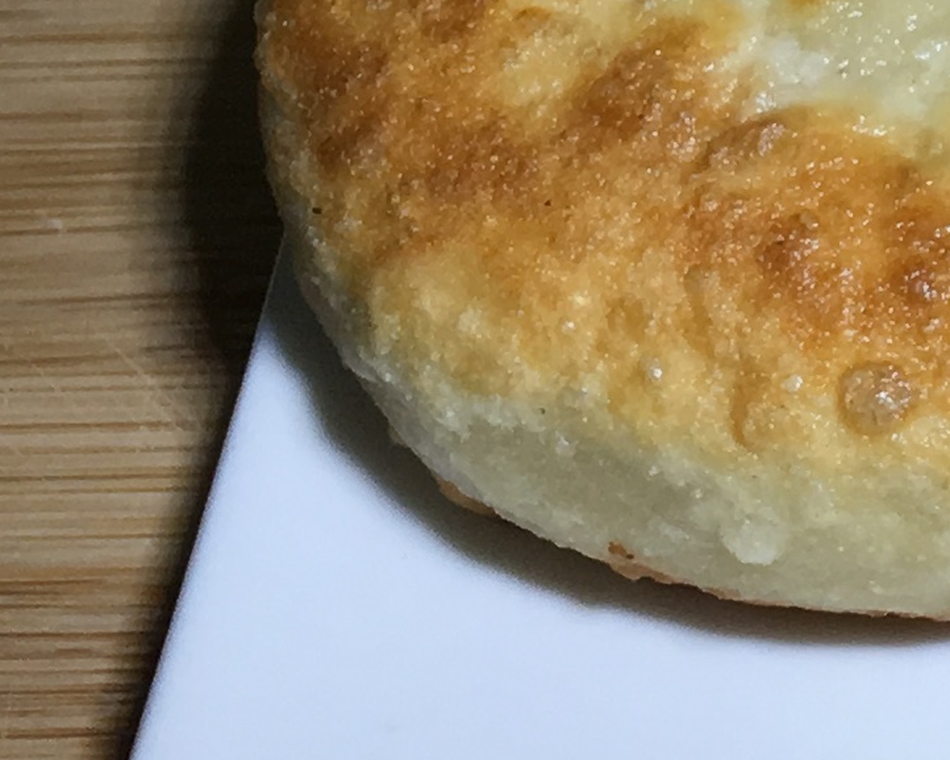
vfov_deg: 9.7
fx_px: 4444
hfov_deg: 11.2
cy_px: 1
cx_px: 1839
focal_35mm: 158
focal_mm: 4.15
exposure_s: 1/100
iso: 32
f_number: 2.2
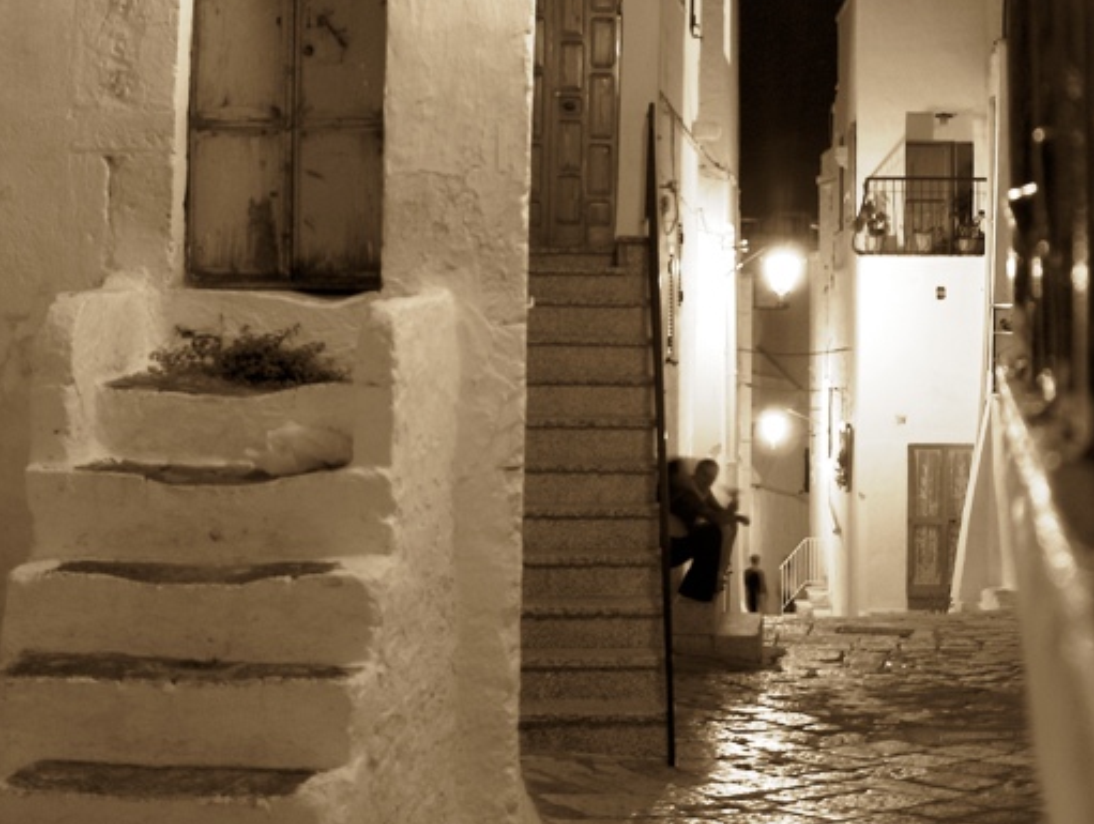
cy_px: 285
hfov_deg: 31.6
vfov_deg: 24.0
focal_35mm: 61
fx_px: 1931
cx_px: 625
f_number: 2.8
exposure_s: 1.81
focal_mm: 8
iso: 100
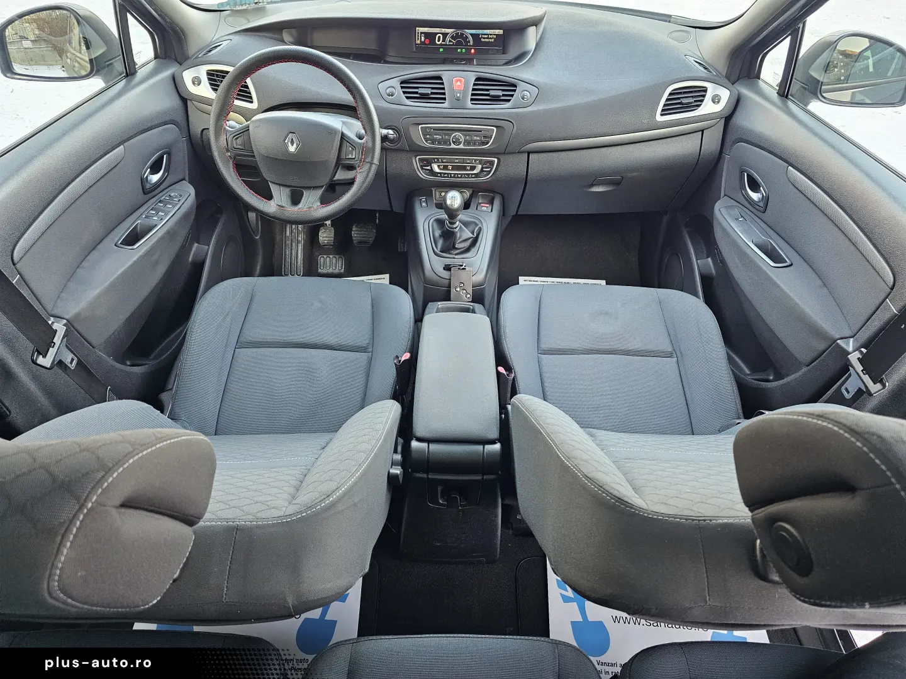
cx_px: 453
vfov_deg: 58.9
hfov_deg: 73.9
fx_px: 602
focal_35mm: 23
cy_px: 340
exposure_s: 1/100
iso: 400
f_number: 1.7
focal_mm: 6.3
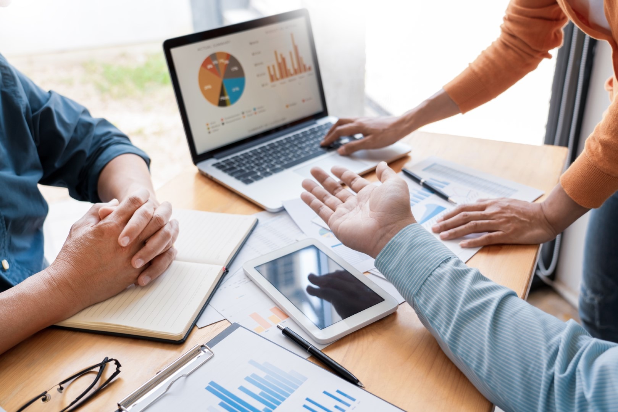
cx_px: 309
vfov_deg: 35.1
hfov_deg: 50.7
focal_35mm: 38
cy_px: 206
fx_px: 652
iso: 400
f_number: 4
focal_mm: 38
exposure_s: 1/80
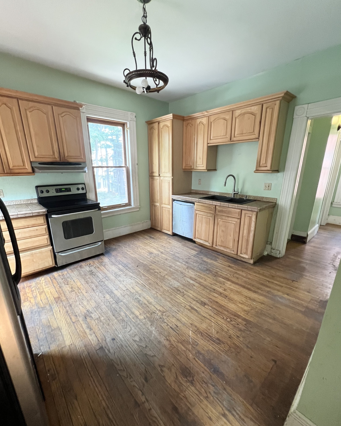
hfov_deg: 88.0
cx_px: 167
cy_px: 223
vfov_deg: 100.6
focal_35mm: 14
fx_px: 177
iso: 250
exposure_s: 1/60
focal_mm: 1.57
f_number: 1.8
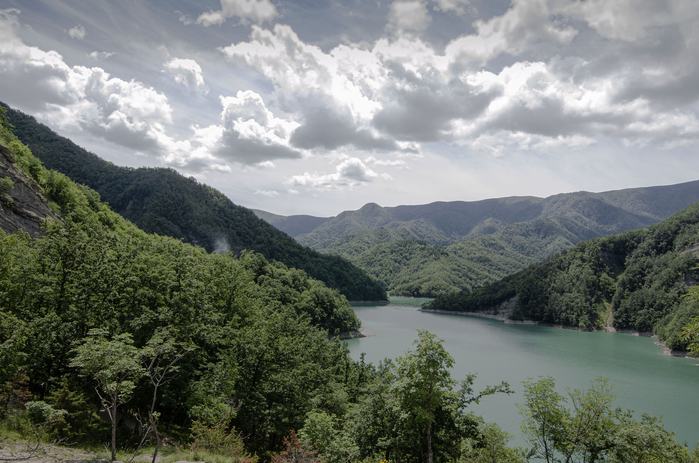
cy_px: 232
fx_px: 465
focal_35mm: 24
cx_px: 350
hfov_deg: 73.8
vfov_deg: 52.9
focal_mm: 16
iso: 320
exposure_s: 1/80
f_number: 11
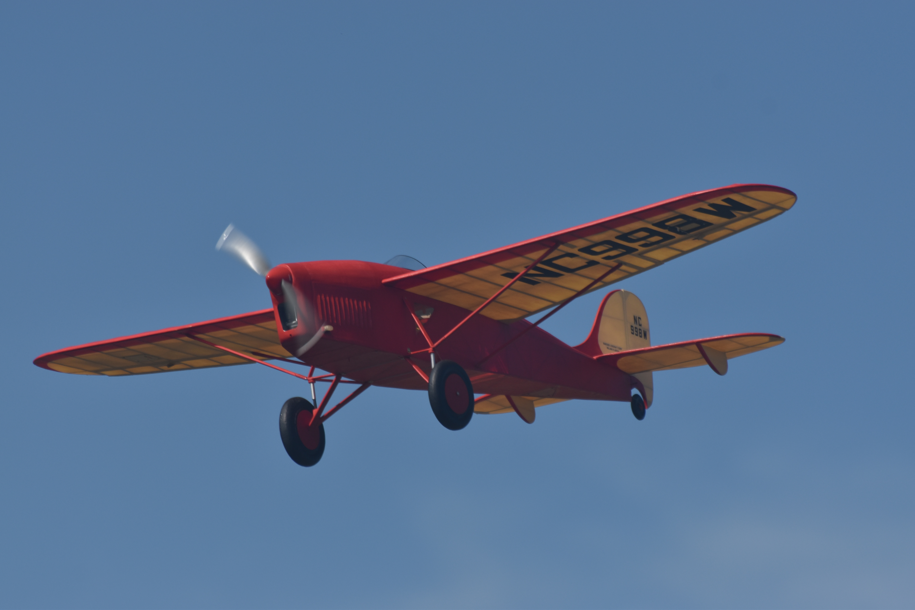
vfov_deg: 3.1
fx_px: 11437
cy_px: 305
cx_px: 458
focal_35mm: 450
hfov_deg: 4.6
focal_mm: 300
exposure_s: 1/1600
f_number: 5.6
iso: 200
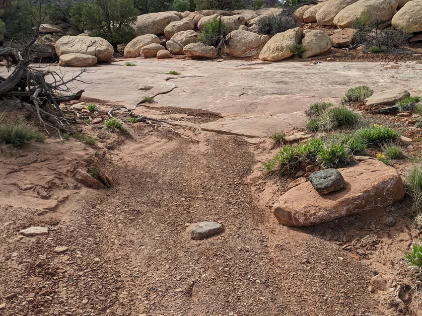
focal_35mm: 33
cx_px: 209
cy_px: 129
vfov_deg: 42.8
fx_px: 402
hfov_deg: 55.4
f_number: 1.8
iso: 56
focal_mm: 4.44
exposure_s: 1/3906
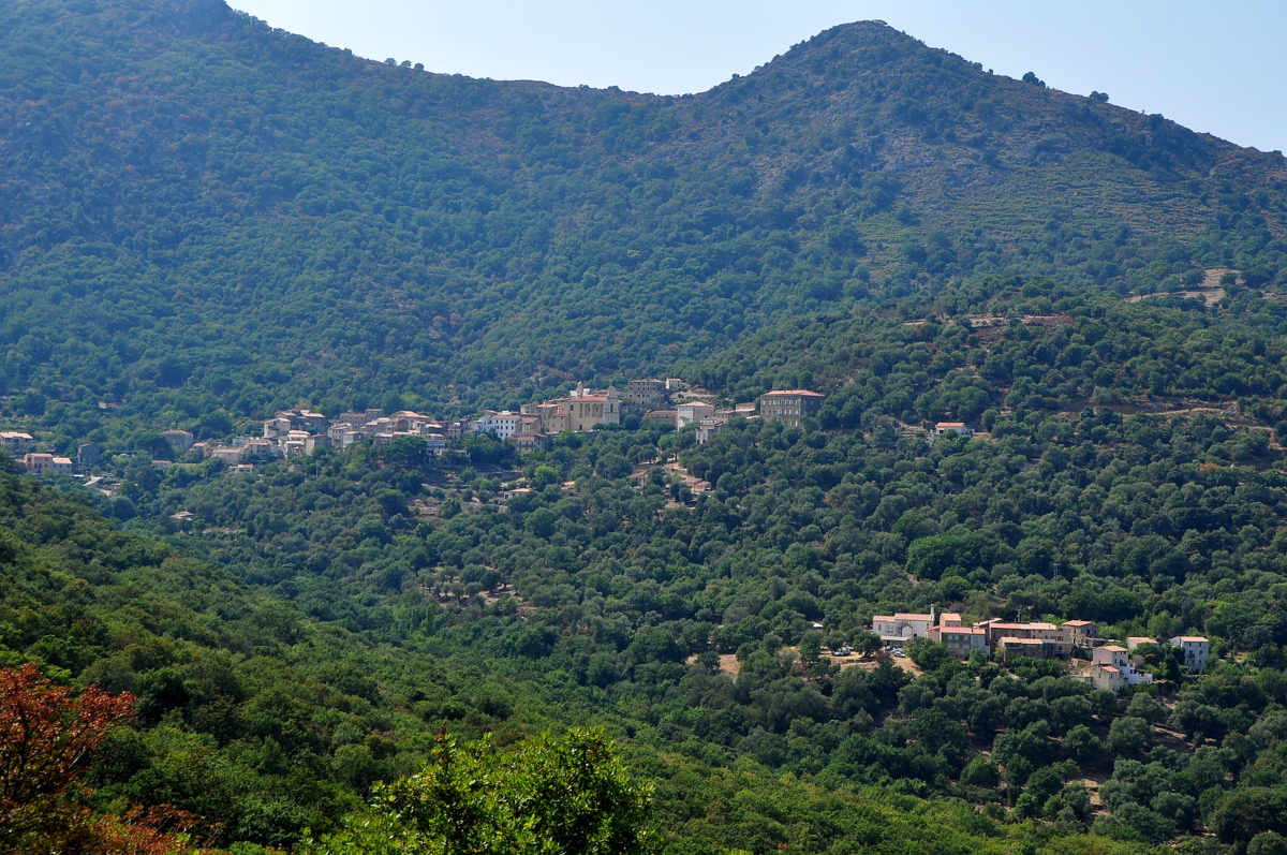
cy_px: 428
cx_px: 644
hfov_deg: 29.9
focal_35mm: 68
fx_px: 2410
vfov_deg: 20.1
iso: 400
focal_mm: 45
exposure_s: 1/500
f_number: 11
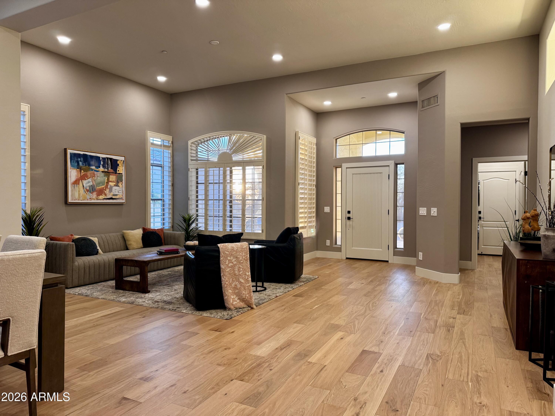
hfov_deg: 71.6
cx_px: 278
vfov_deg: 56.8
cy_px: 208
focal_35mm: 24
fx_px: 385
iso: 200
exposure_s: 1/120
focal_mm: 6.76
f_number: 1.78
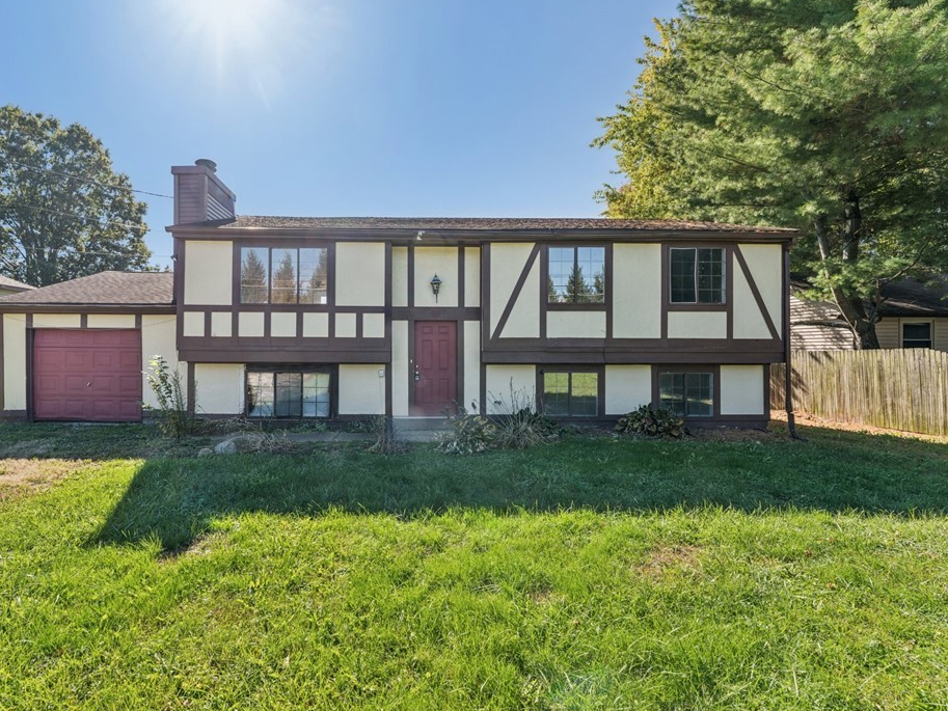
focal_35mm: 16
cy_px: 348
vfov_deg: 78.1
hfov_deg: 93.9
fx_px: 438
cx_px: 408
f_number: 8
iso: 200
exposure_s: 1/200
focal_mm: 14
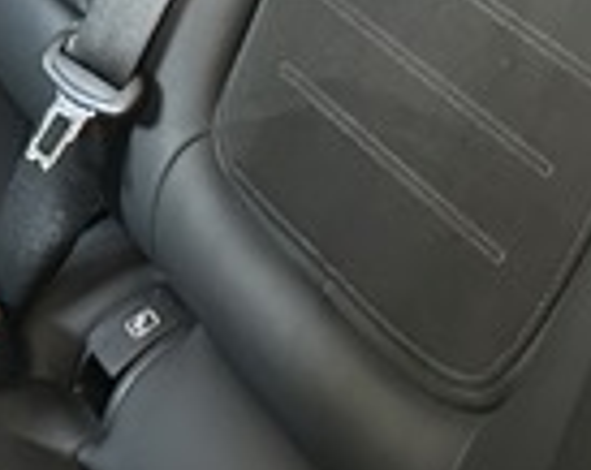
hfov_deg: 13.9
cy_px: -142
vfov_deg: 11.0
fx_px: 2391
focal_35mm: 137
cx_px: 9
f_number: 1.78
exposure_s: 1/49
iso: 1000
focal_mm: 6.86
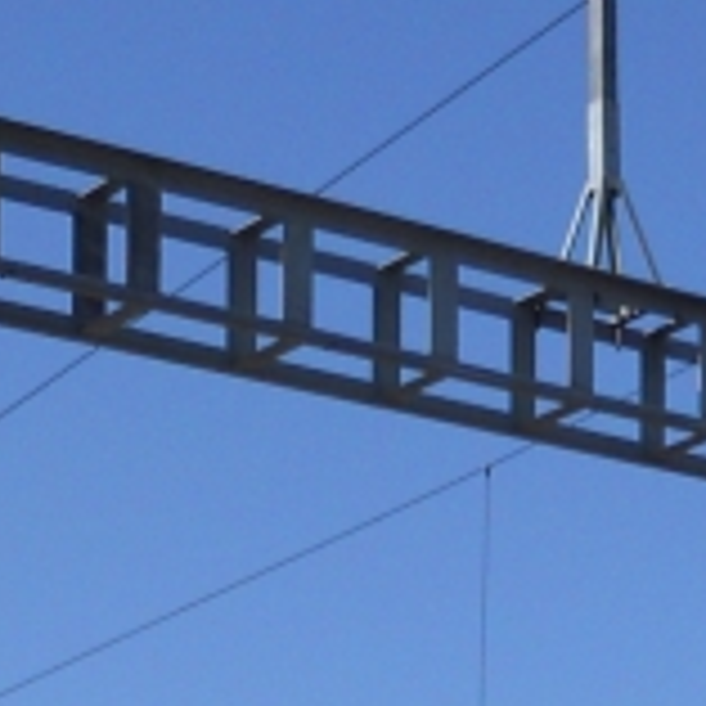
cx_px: 351
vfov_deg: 10.0
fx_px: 3715
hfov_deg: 10.9
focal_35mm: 161
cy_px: 1470
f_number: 5.4
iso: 80
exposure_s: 1/400
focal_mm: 5
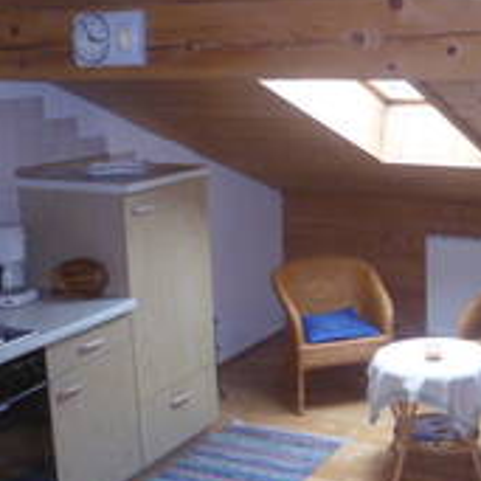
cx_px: 380
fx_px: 912
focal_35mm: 58
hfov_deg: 28.9
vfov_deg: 29.5
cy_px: 225
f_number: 2.8
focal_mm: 5
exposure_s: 1/30
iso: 320
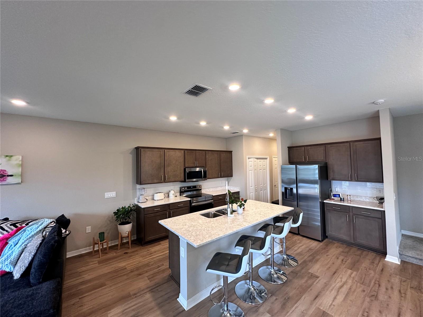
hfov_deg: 102.1
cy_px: 158
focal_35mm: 14
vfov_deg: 85.7
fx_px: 171
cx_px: 212
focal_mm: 2.22
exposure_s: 1/120
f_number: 2.2
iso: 200
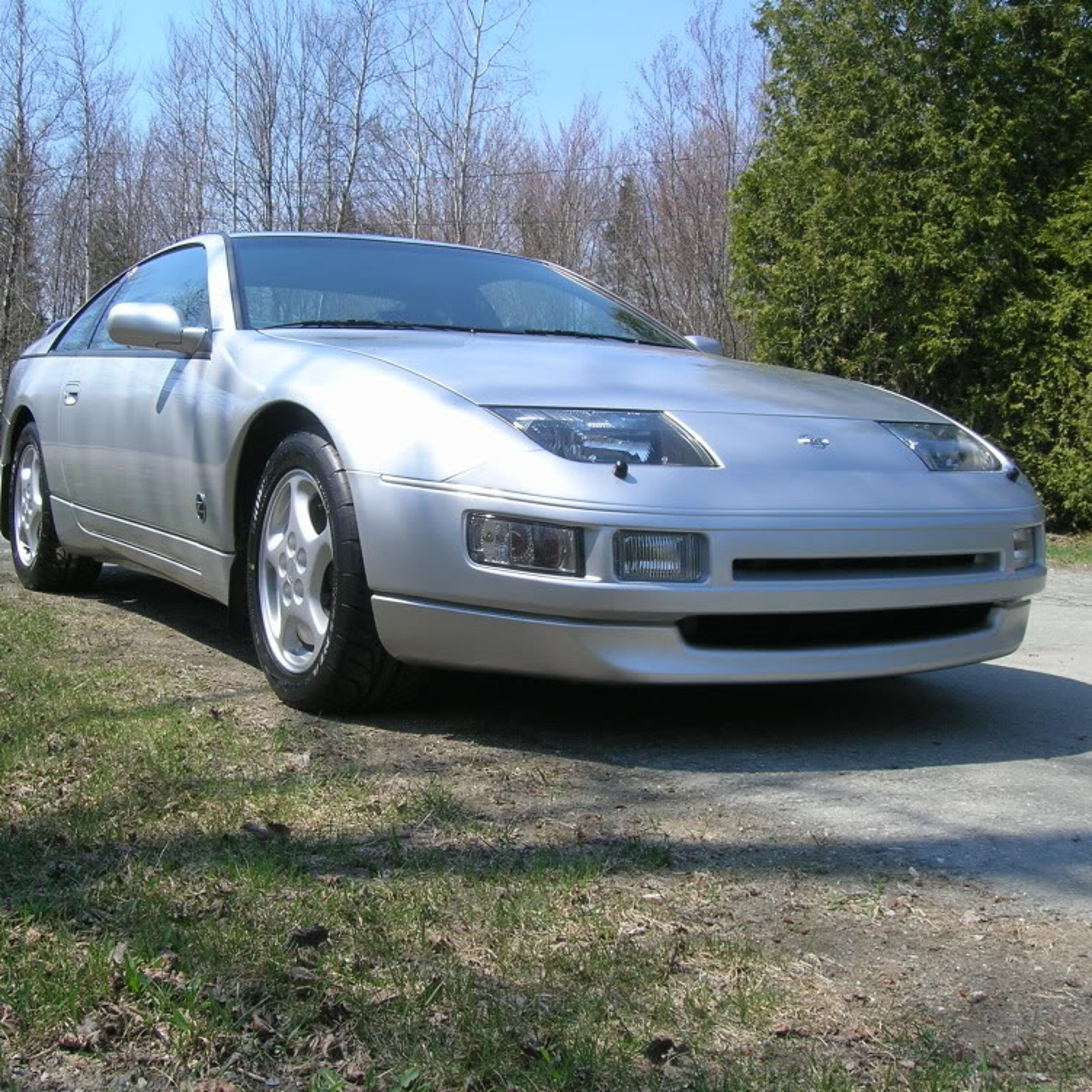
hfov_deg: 40.9
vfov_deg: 40.9
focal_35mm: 41
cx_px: 499
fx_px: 1463
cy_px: 545
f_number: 4.9
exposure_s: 1/272
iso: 50
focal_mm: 5.7
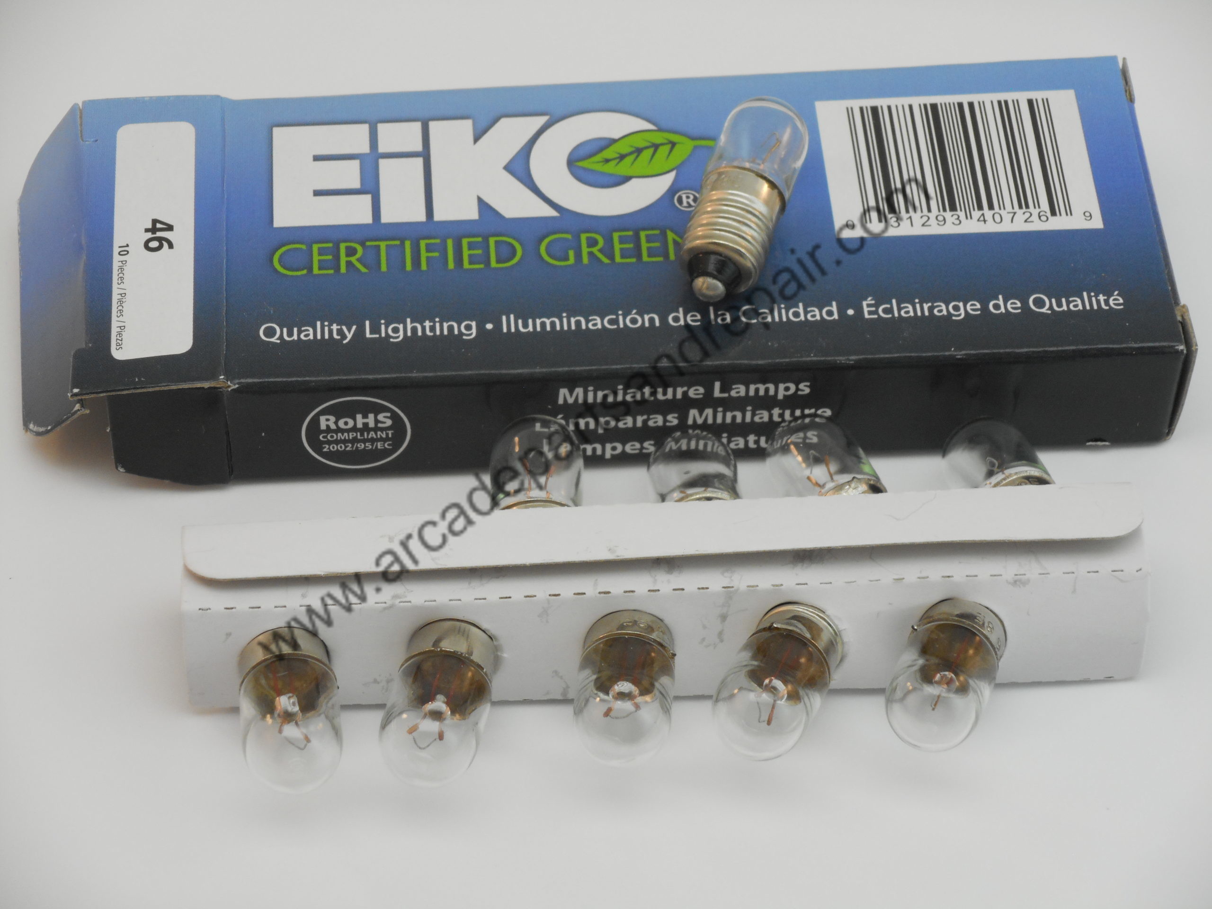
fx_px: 3571
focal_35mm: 102
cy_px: 454
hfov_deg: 19.3
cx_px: 606
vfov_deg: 14.5
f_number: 5.8
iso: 200
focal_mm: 18.2
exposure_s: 1/60
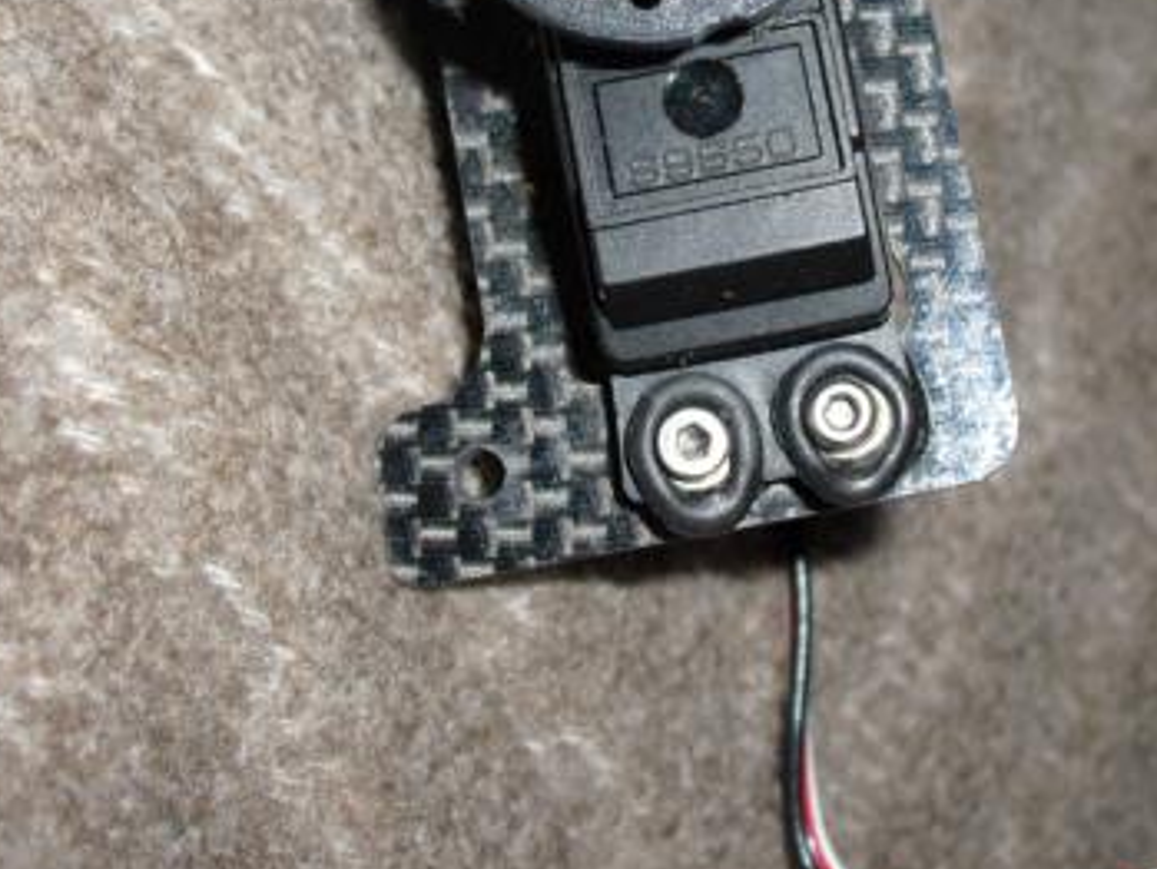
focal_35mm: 66
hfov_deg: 29.4
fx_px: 2207
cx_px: 640
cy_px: 109
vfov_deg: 21.8
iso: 100
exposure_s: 1/60
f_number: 3.1
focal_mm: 6.3
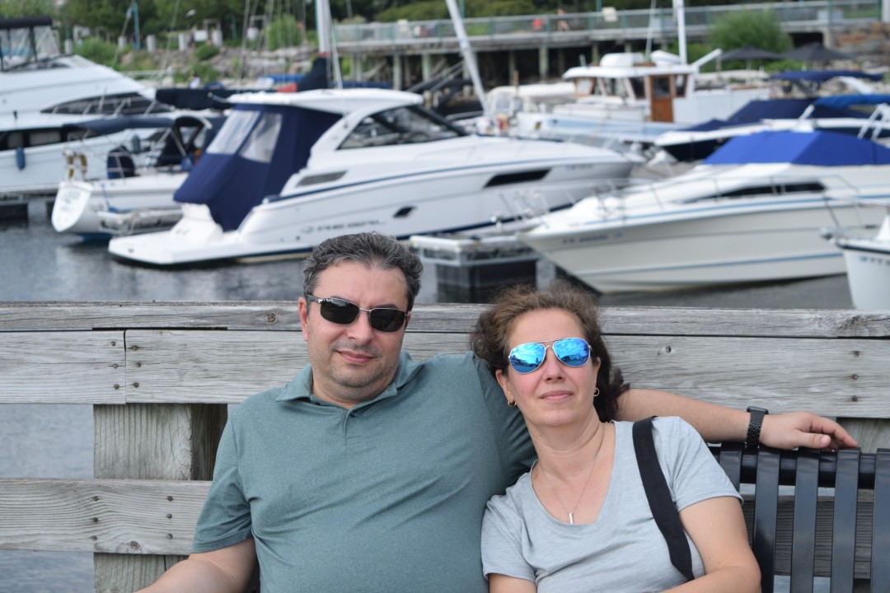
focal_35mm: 82
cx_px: 445
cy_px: 296
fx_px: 2039
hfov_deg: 24.6
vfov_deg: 16.6
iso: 200
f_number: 5.6
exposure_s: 1/400
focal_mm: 55
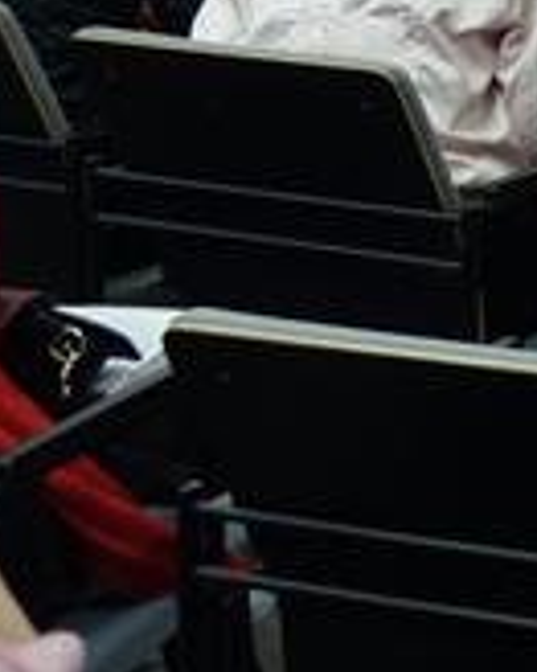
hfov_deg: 9.2
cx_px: 1476
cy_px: -248
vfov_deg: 13.0
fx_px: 2824
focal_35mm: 142
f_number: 2.8
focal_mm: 11.51
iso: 500
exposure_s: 1/40
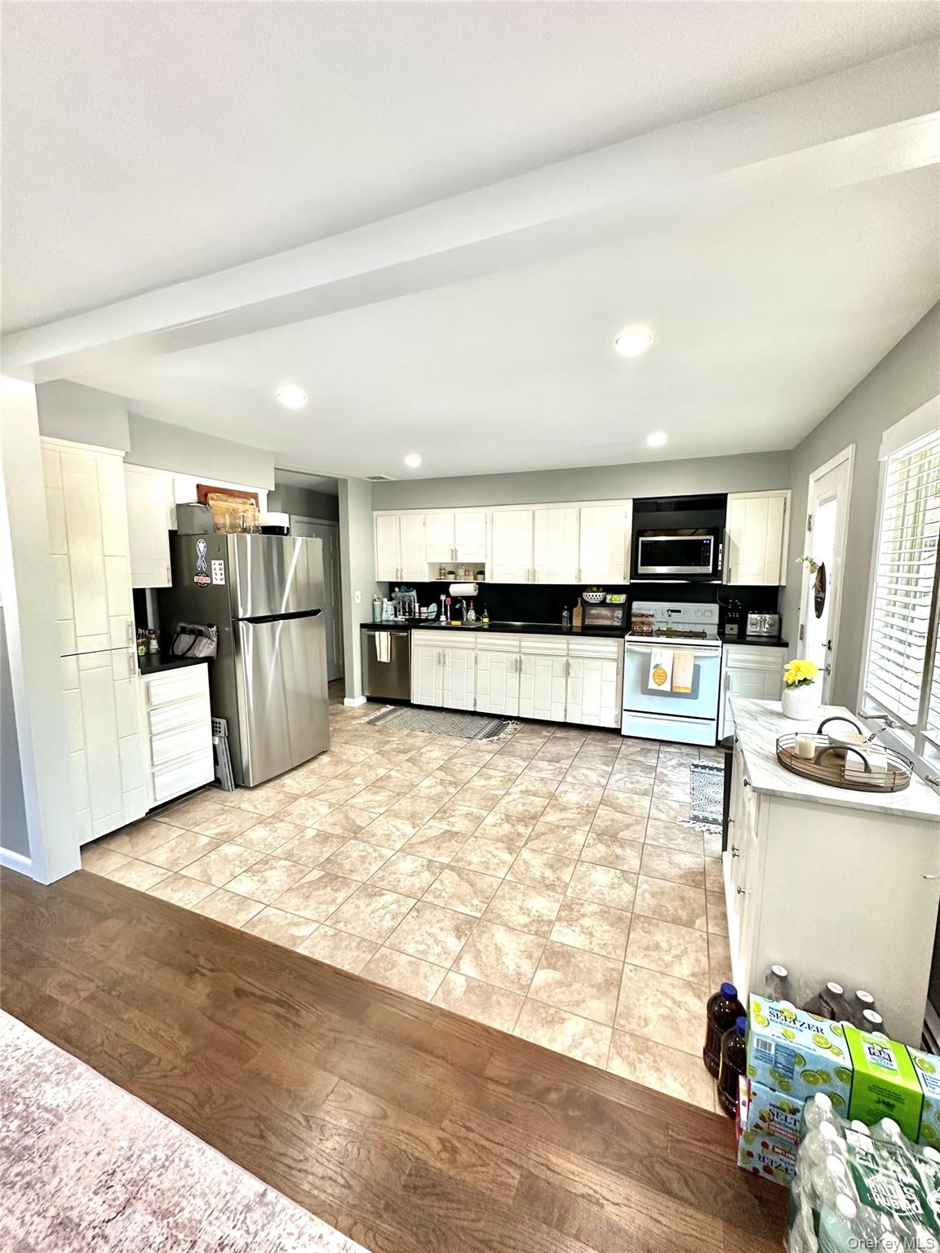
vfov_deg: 102.1
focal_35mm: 14
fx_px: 507
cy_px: 626
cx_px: 470
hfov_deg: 85.7
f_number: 2.2
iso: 250
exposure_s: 1/120
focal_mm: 2.22
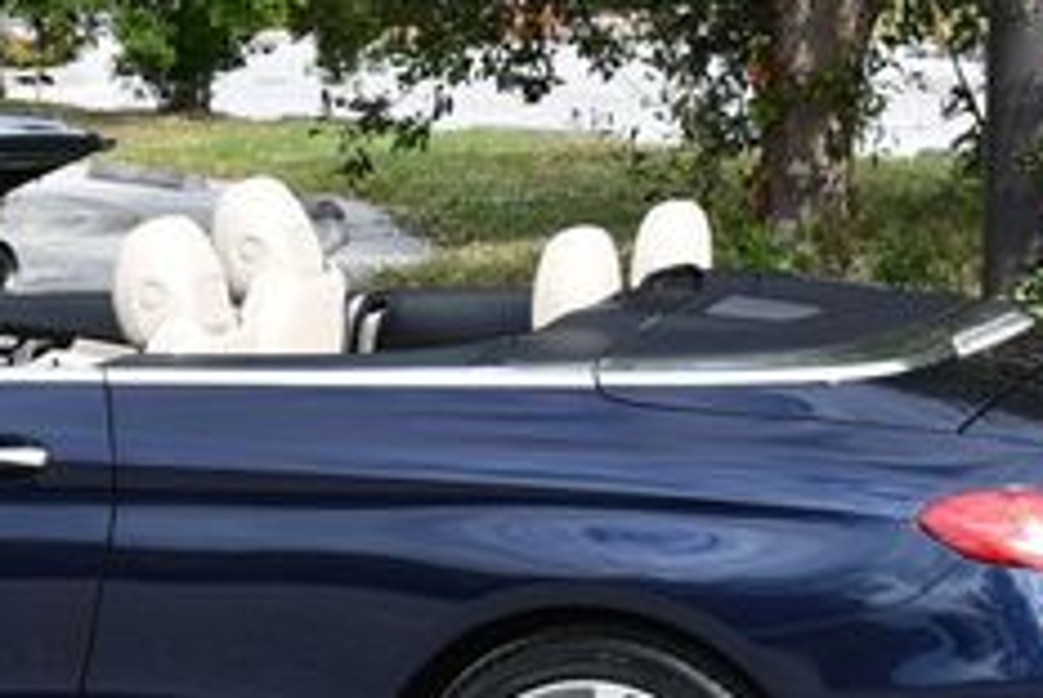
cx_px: 103
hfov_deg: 12.0
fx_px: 4931
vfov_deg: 8.1
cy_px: 309
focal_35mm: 170
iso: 140
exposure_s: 1/250
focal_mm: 31
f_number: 8
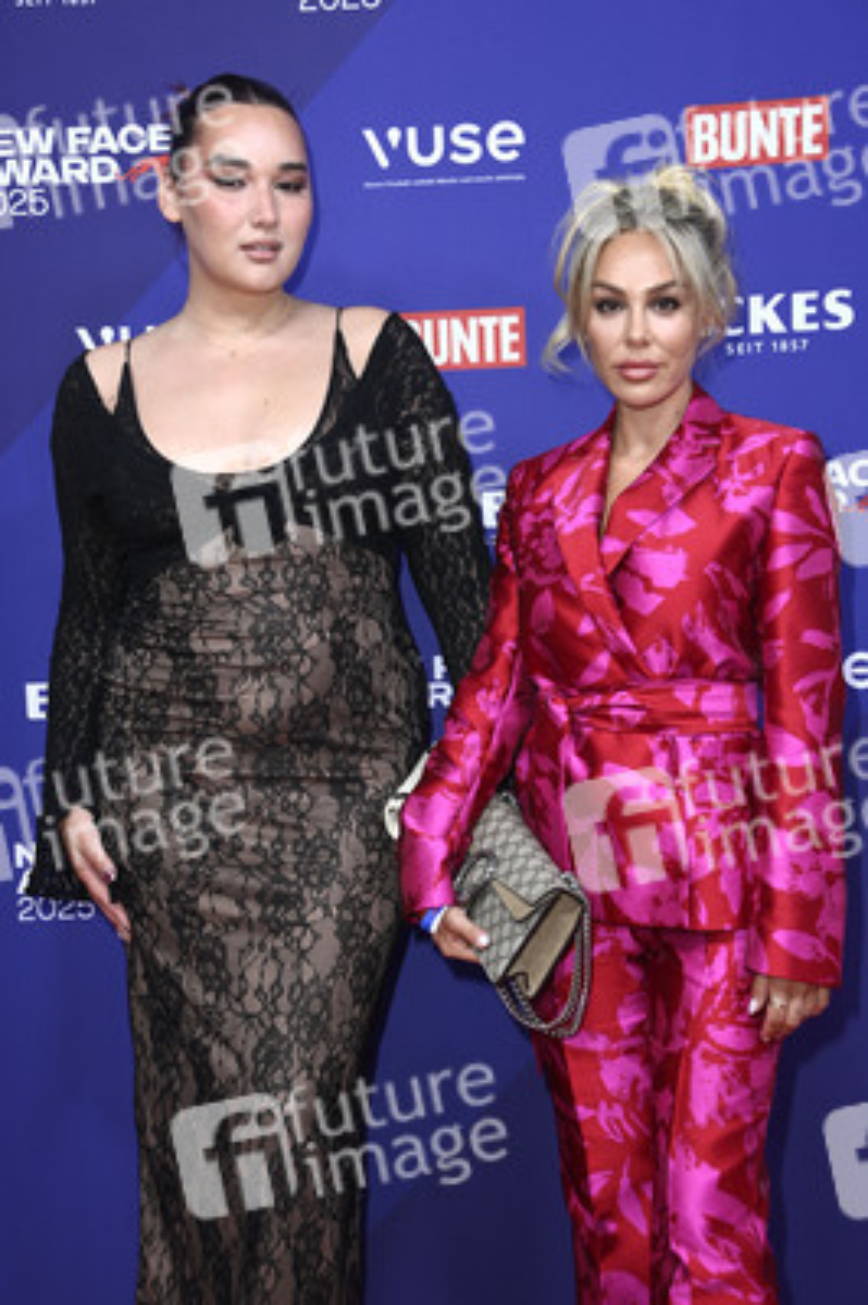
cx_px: 434
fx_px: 1992
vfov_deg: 36.3
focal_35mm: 55
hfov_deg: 24.6
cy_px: 652
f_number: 5.6
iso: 800
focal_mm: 55
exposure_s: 1/250
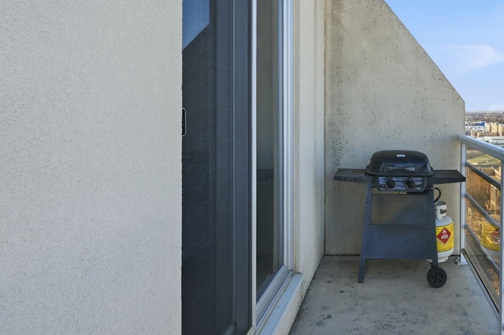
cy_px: 113
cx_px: 397
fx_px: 378
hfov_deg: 62.2
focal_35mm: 27
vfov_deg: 47.2
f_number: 8
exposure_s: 1/640
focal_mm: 14
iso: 100
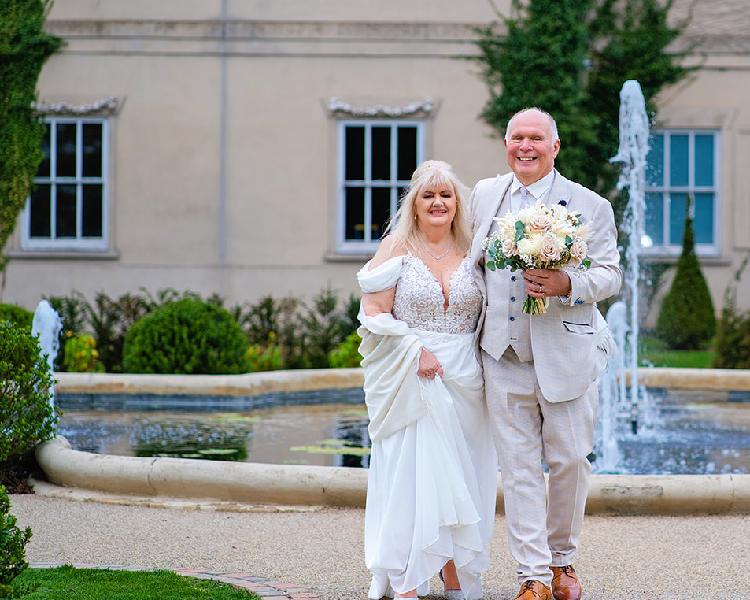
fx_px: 2974
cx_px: 584
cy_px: 248
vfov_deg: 11.5
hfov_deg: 14.3
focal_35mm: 134
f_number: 2.8
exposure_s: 1/250
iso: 320
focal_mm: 85
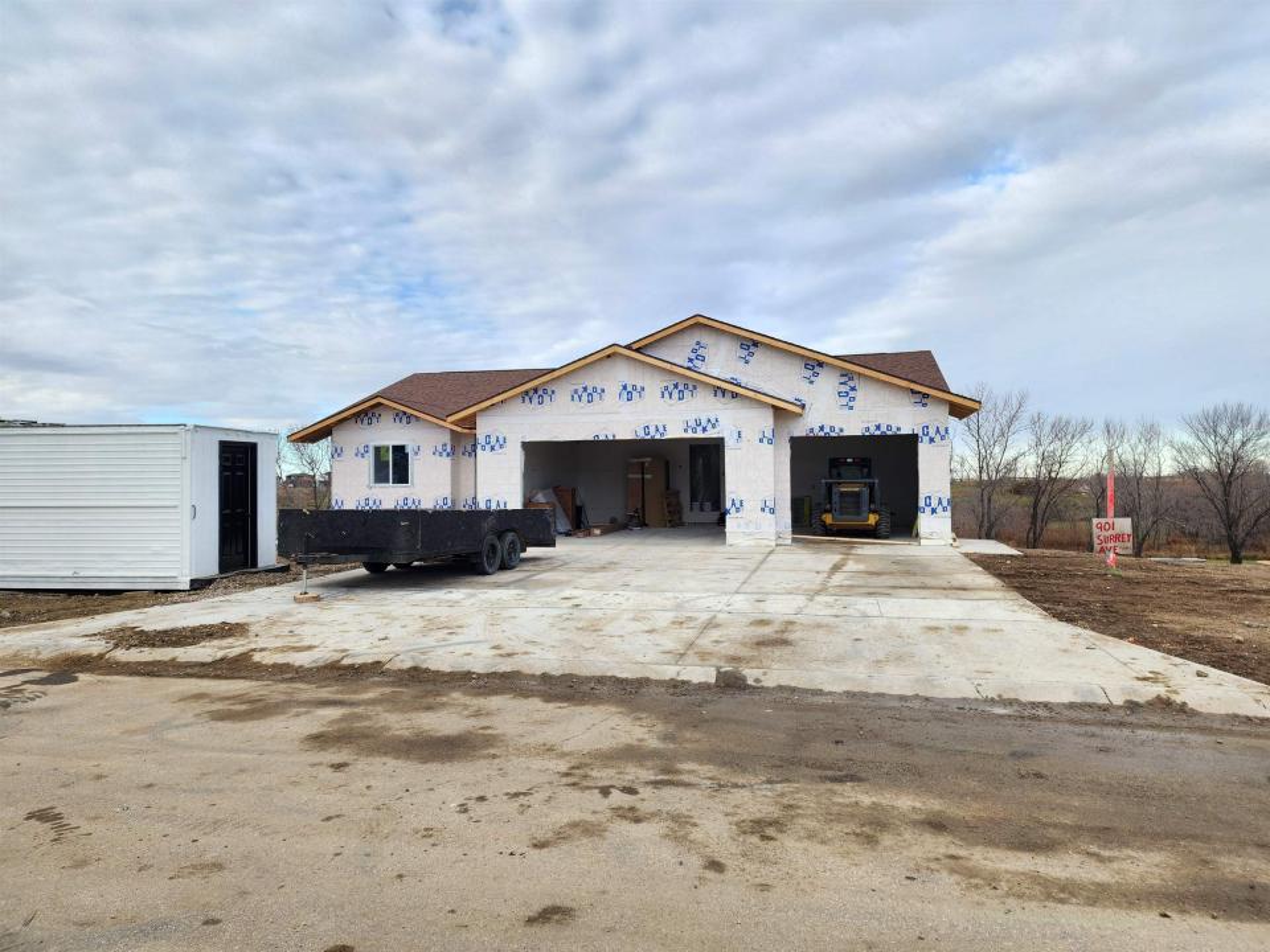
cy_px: 476
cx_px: 635
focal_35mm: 23
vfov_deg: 58.9
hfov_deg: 73.9
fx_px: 844
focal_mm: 6.4
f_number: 1.8
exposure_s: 1/303
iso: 12
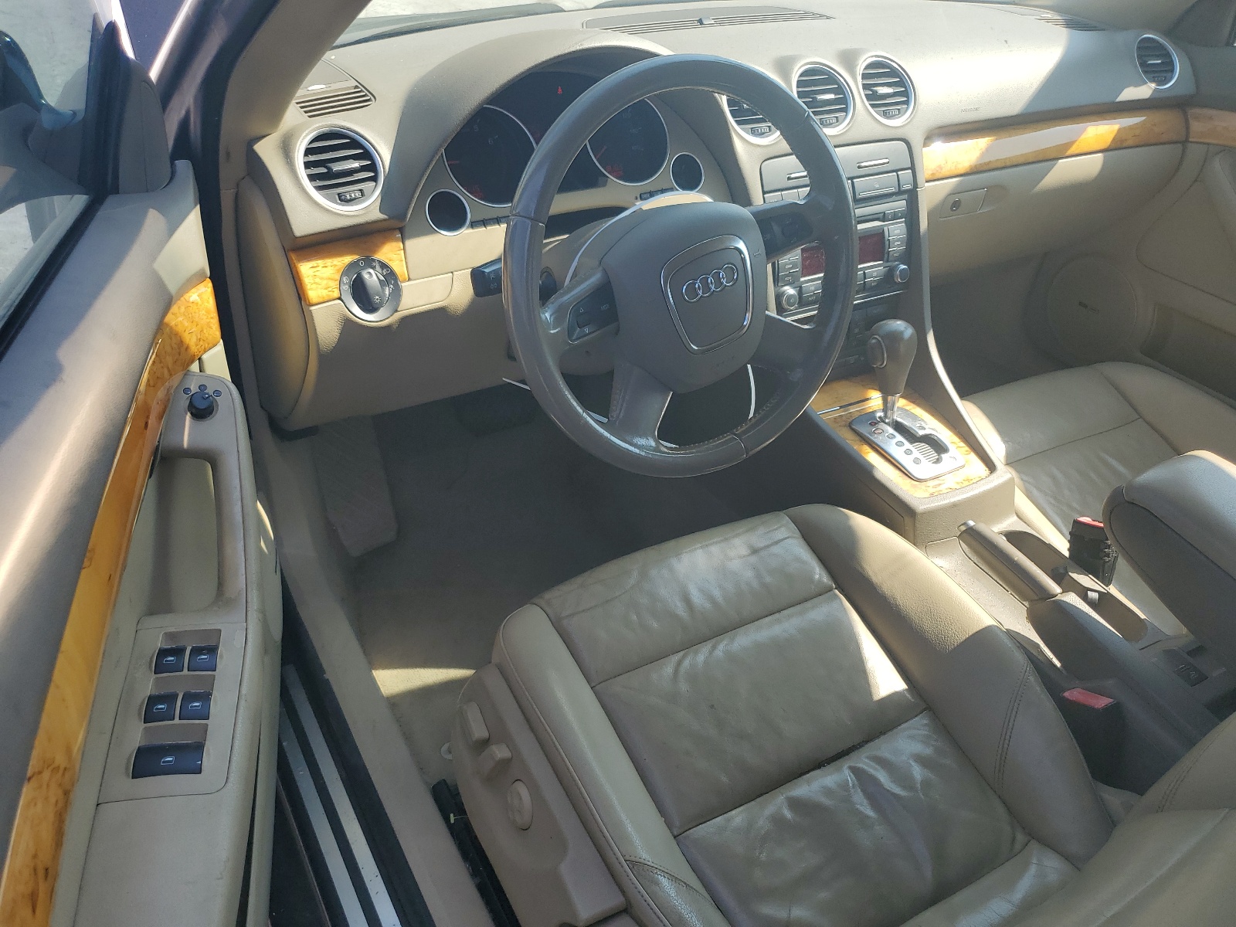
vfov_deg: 53.1
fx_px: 928
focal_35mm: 26
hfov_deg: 67.3
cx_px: 618
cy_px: 464
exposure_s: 1/769
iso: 50
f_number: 1.5
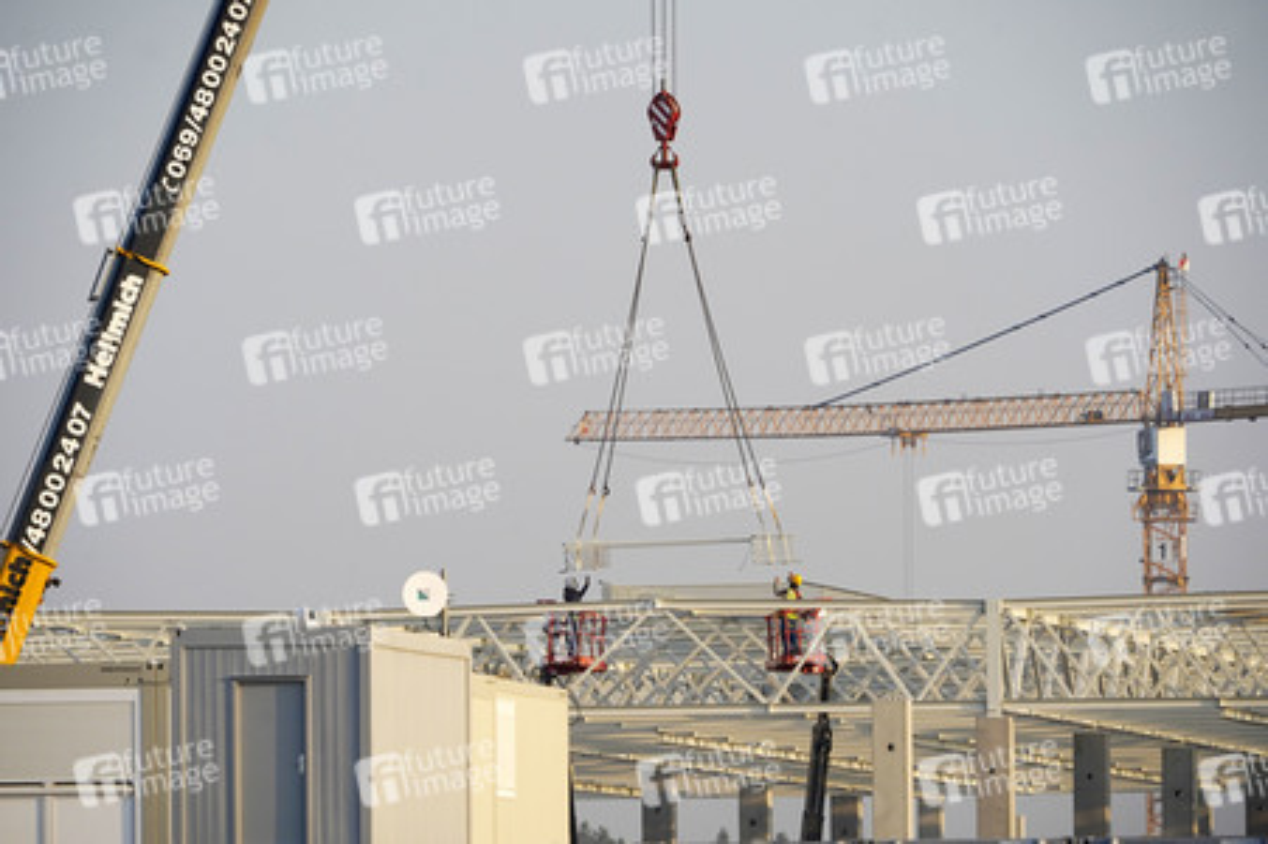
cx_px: 634
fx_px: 16542
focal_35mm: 470
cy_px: 422
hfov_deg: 4.4
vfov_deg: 2.9
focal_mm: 470
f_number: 8
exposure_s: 1/1250
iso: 640
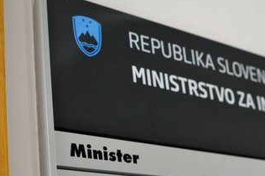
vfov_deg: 17.2
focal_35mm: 79
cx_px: 193
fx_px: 581
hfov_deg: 25.4
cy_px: 120
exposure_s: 1/60
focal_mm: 50
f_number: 5.6
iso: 2000
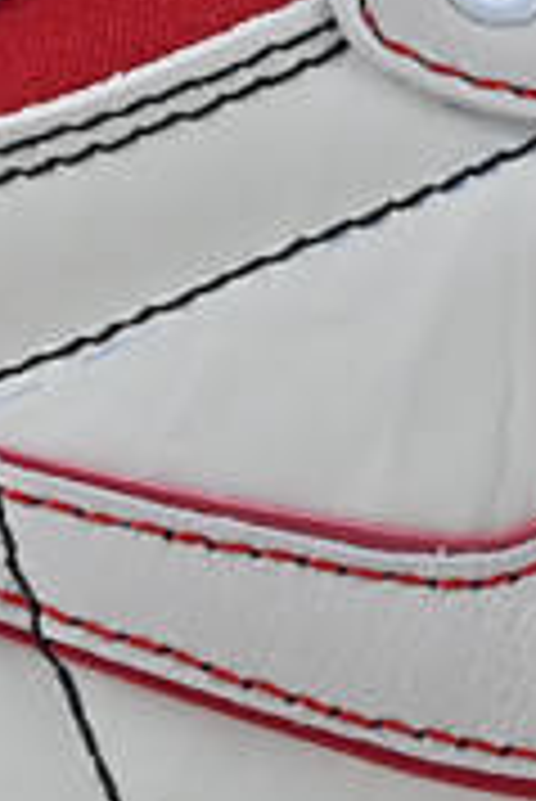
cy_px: 396
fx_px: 6753
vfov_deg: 6.8
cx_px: 1031
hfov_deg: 4.5
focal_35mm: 303
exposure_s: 1/160
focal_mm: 30
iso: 1000
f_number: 10
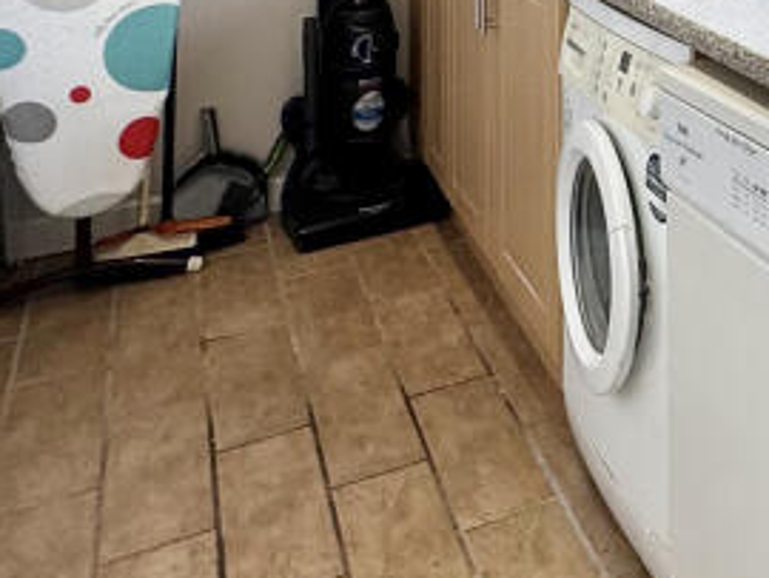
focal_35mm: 53
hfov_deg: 28.9
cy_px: -222
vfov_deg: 23.5
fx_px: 1178
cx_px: 1020
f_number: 2.2
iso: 40
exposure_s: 1/137
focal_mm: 2.22
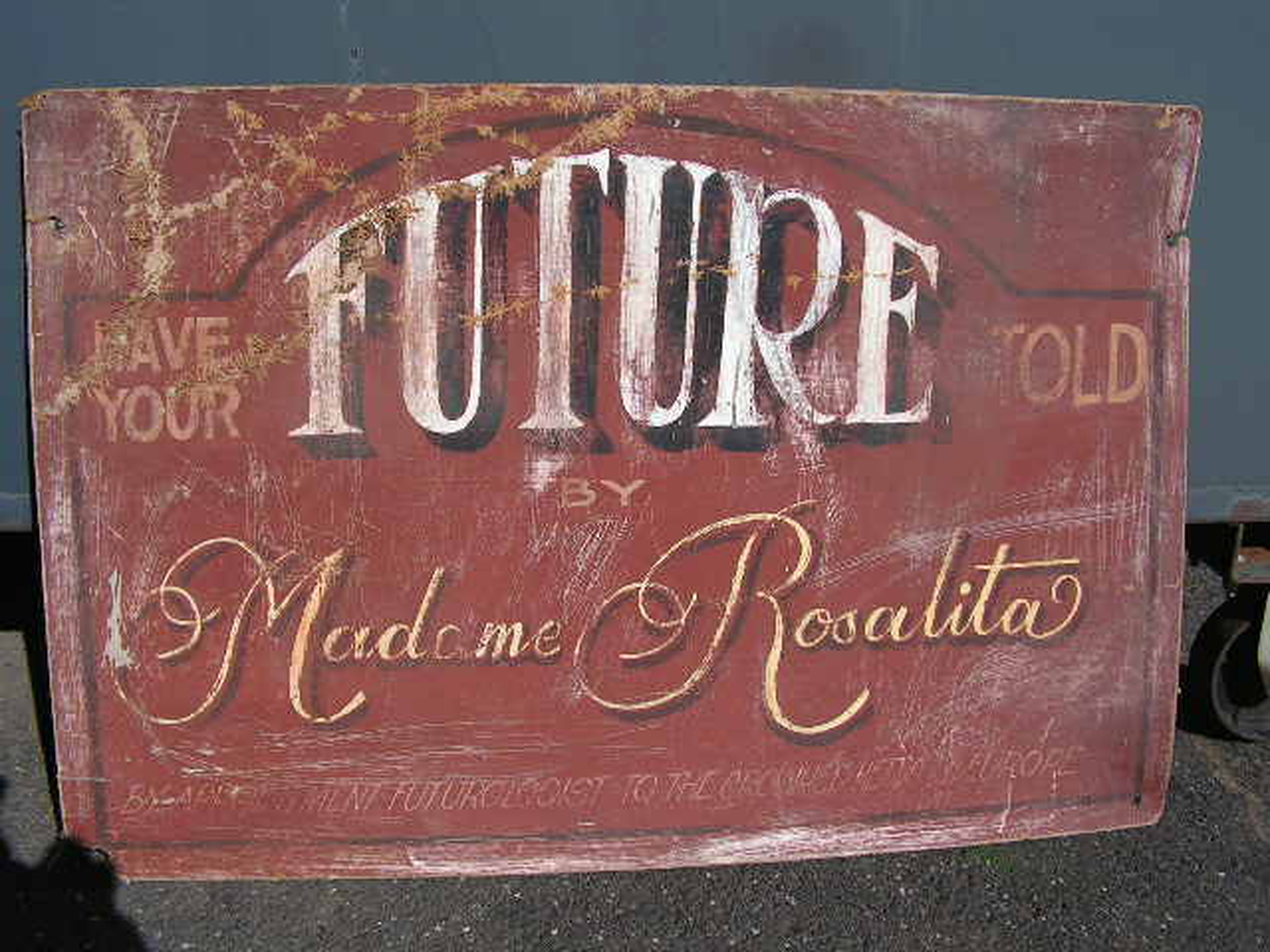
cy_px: 476
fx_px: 1321
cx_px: 635
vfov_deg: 39.7
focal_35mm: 36
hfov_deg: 51.4
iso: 64
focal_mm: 6
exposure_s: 1/800
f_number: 4.8
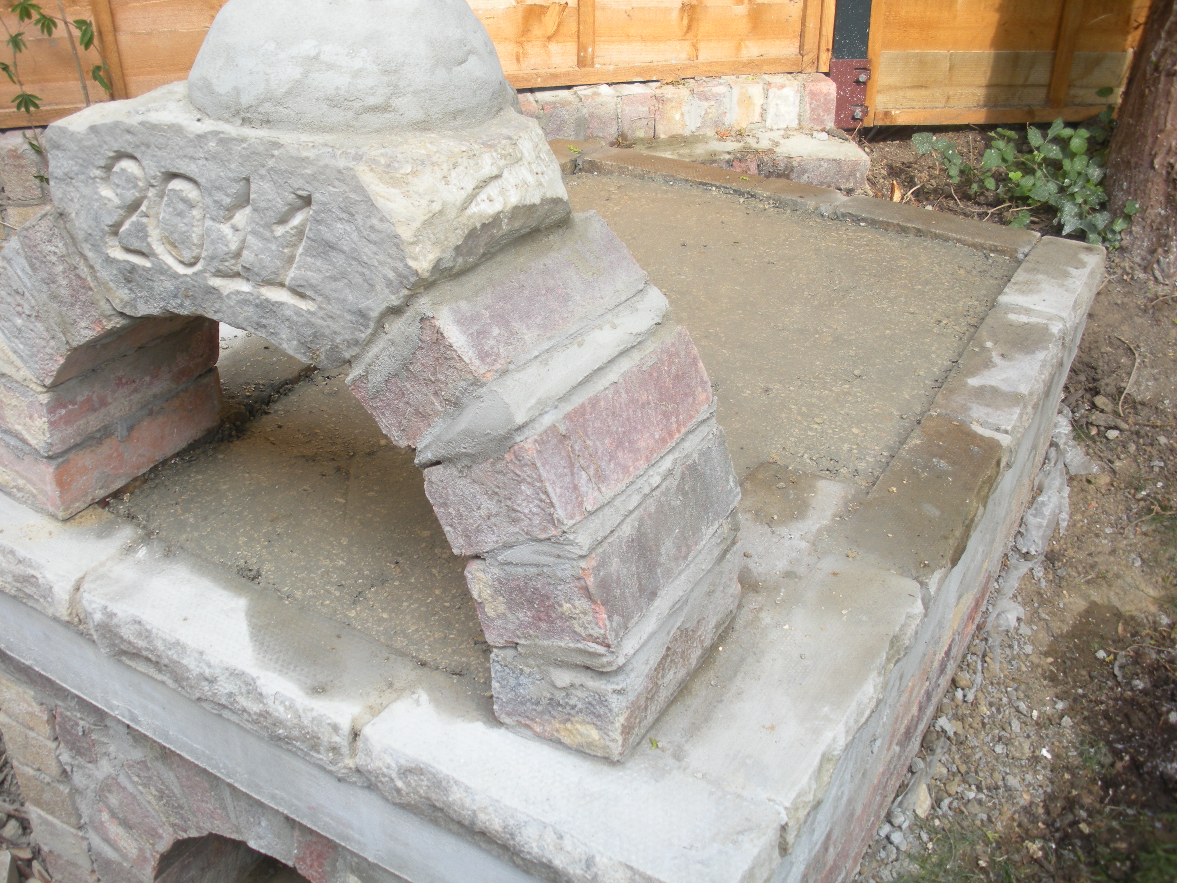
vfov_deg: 39.7
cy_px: 442
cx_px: 588
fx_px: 1224
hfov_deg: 51.4
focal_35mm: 36
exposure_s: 1/104
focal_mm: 6.3
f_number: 3.5
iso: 64
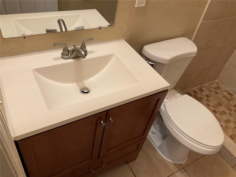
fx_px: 198
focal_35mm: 29
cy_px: 88
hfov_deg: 61.7
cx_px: 118
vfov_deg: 48.2
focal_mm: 3
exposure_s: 1/60
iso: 64
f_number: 1.8
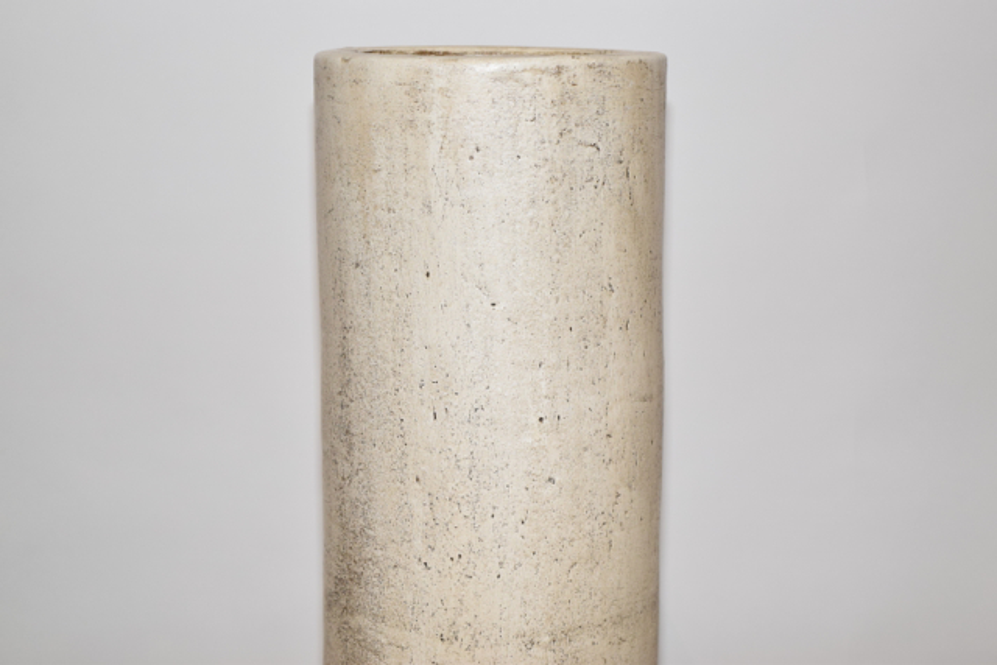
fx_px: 2285
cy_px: 332
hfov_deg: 24.6
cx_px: 498
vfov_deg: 16.6
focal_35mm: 82
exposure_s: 1/125
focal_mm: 55
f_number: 5.6
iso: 800
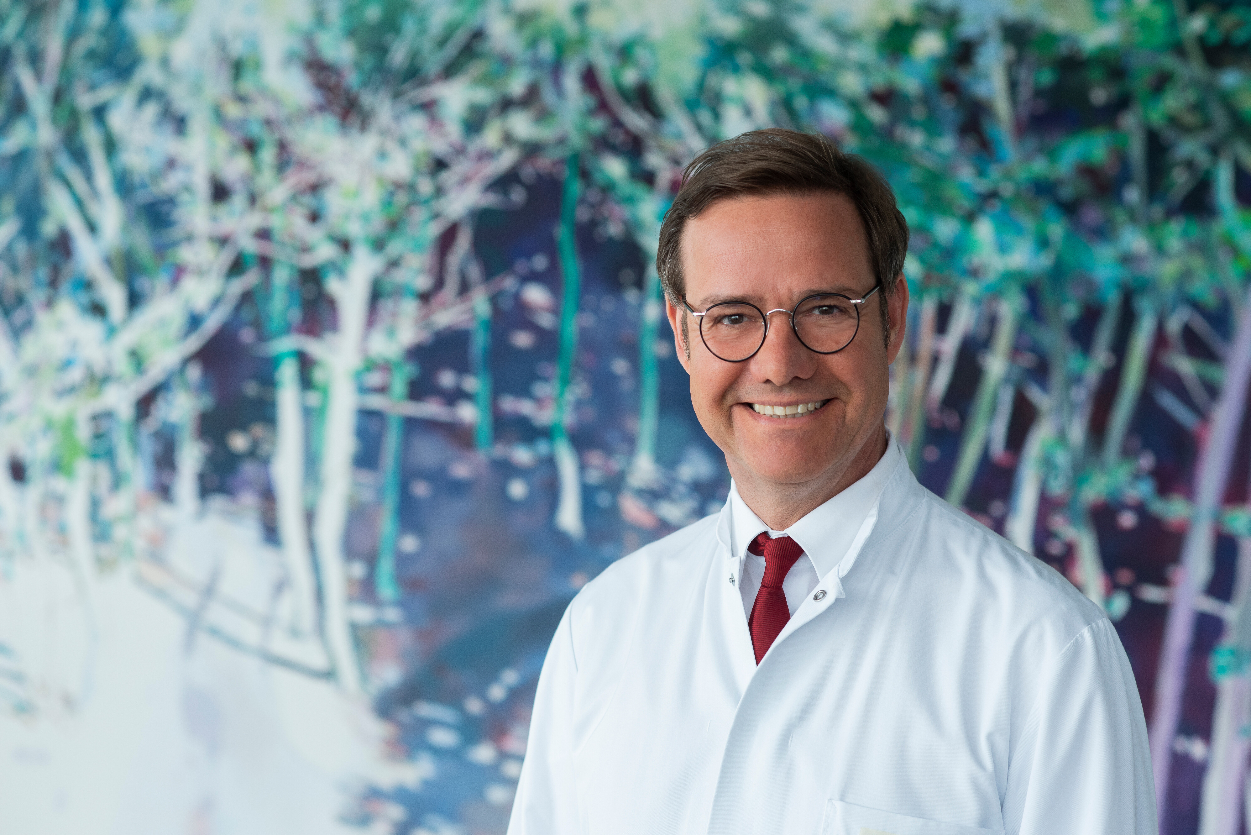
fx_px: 2955
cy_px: 418
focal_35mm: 85
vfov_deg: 16.1
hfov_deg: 23.9
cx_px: 626
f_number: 4.5
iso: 720
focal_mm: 85
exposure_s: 1/200
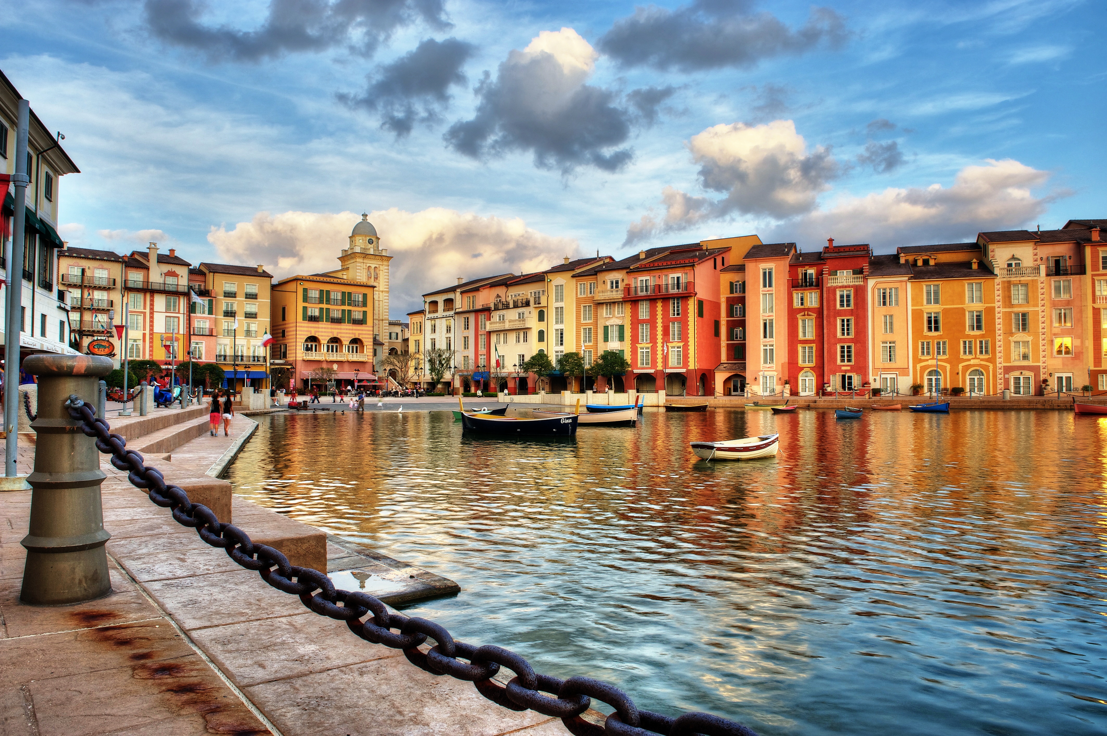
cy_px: 368
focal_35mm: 24
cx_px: 554
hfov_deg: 73.8
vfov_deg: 53.1
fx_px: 738
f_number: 22
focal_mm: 24
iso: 200
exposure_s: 1/2
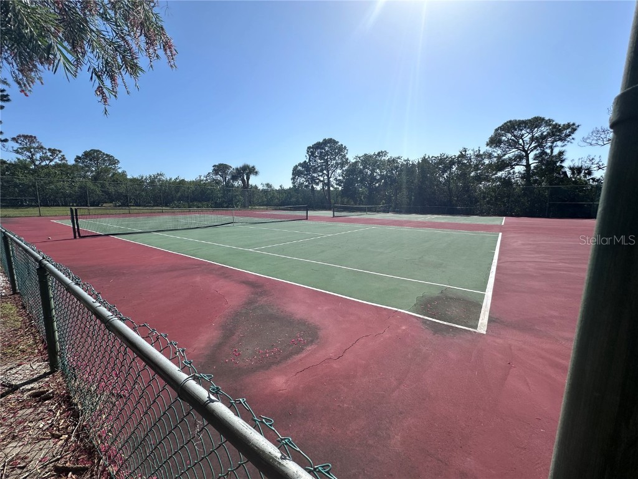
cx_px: 319
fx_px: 258
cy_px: 240
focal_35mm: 14
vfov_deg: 85.7
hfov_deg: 102.1
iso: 50
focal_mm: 2.22
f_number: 2.2
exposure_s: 1/2882
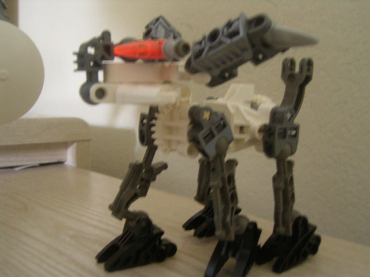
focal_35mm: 36
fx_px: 385
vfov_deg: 39.7
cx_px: 185
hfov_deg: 51.4
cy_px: 138
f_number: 2.8
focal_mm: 5.6
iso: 100
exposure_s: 1/5.2
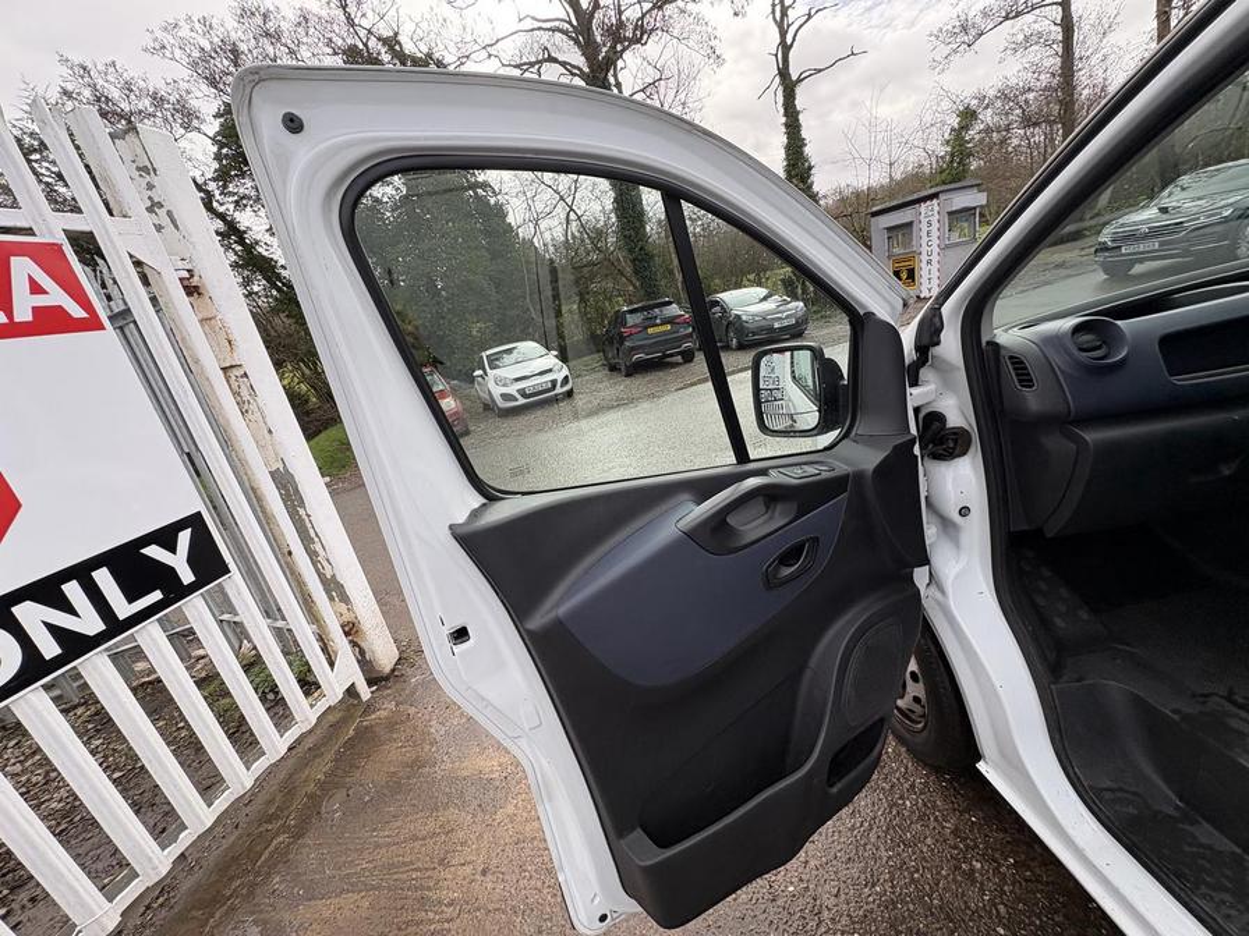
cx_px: 624
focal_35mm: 14
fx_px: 505
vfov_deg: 85.7
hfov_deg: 102.1
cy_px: 468
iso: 64
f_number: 2.2
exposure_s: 1/373
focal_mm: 2.22
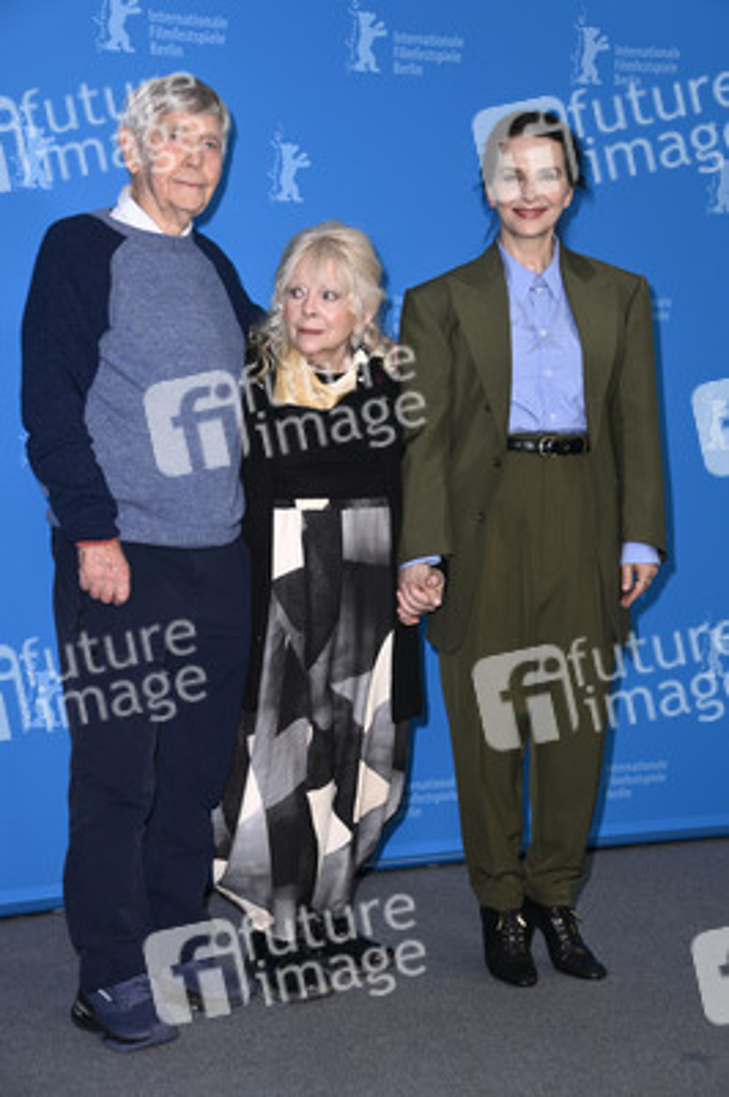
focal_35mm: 65
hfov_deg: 20.9
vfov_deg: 31.0
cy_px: 548
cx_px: 364
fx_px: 1978
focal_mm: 65
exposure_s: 1/250
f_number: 5.6
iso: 800
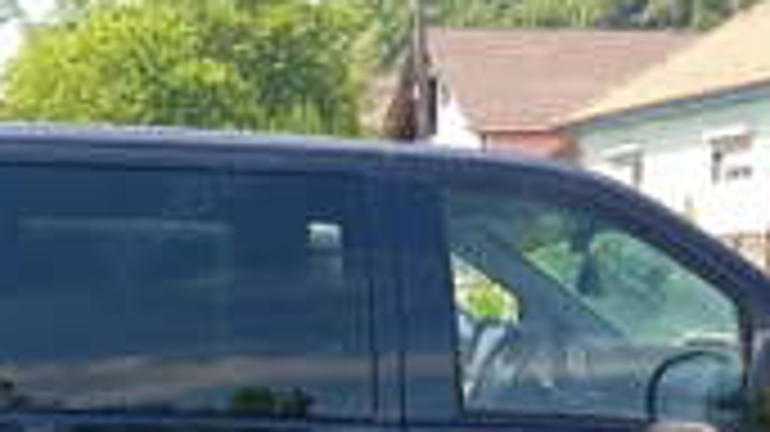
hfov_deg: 29.7
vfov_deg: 16.1
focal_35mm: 71
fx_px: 1449
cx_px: 333
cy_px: 562
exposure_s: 1/196
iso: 114
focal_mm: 4.22
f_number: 1.8
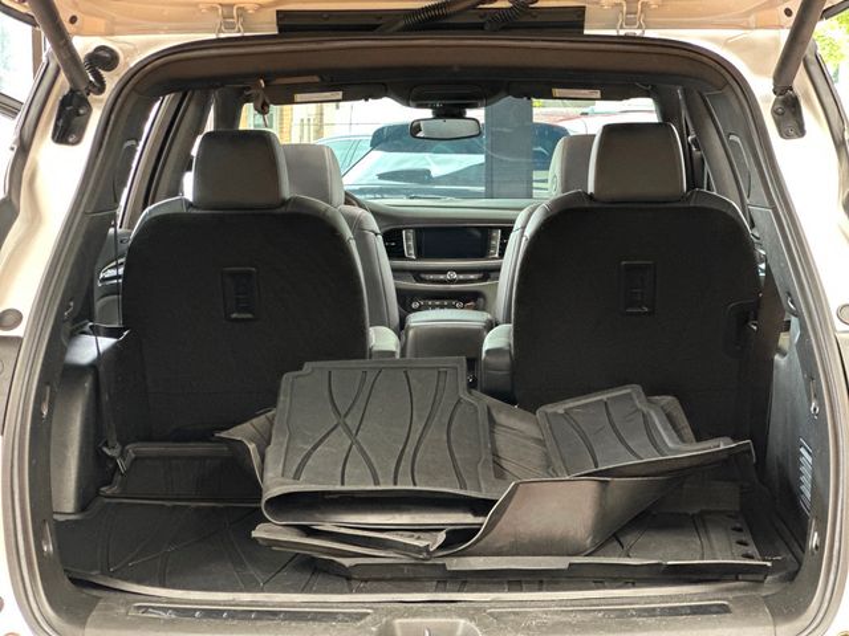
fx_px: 1889
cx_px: 424
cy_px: 318
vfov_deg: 19.1
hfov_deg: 25.3
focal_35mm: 77
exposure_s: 1/15
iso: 640
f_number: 2.8
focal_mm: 9
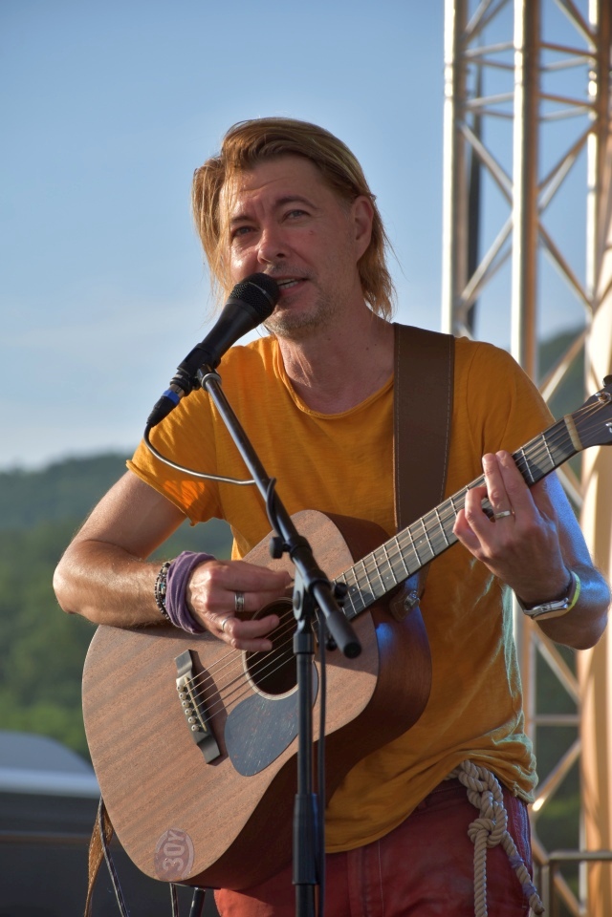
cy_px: 458
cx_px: 306
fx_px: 4972
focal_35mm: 195
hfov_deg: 7.0
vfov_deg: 10.5
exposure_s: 1/320
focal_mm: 130
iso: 100
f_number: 5.6
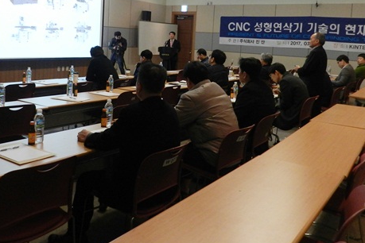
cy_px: 59
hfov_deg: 52.9
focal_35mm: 36
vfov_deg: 36.0
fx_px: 365
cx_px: 152
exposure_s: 1/15
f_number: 3.4
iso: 400
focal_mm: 4
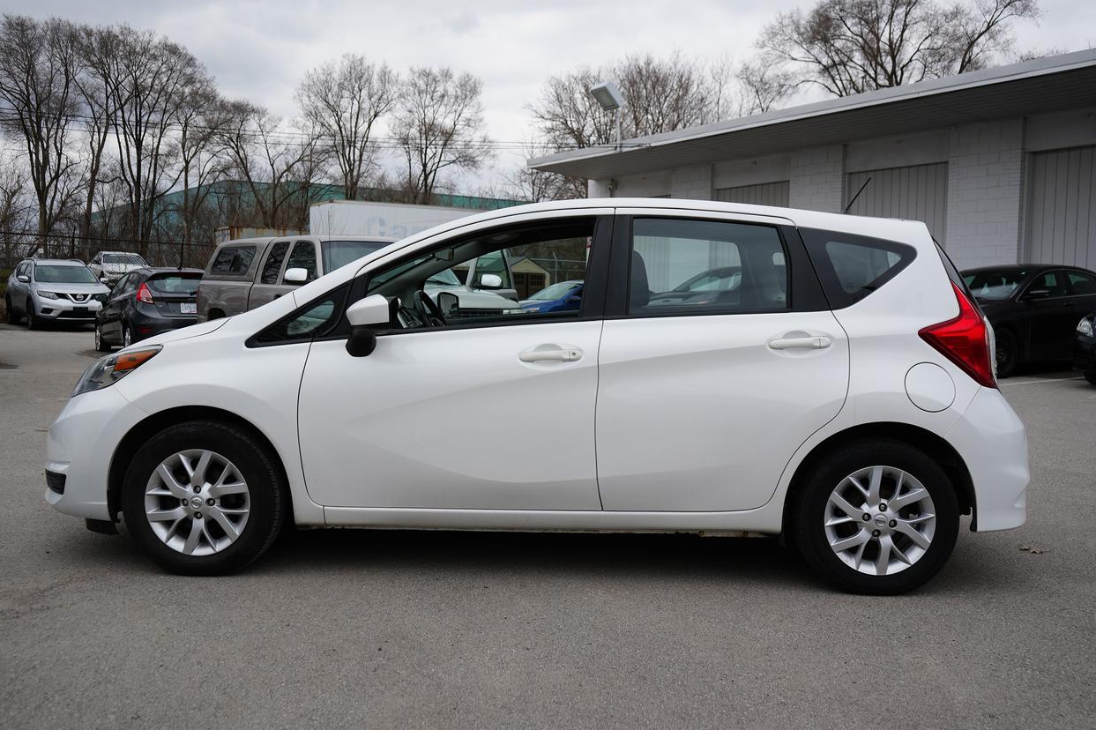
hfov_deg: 55.8
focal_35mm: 34
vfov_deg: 38.9
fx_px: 1035
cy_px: 360
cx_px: 551
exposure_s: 1/400
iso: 100
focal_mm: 33
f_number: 5
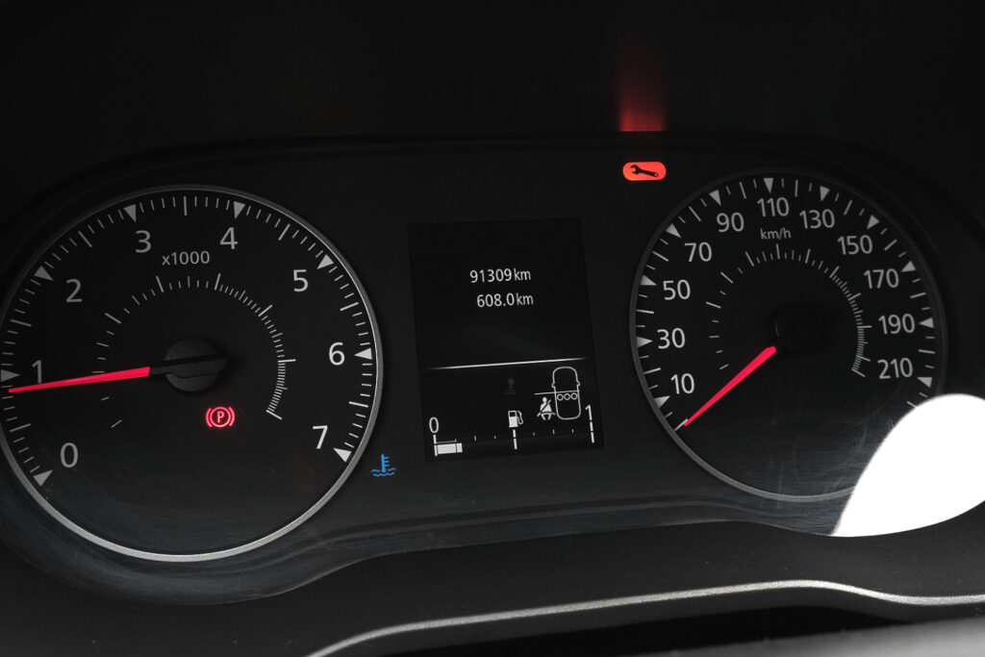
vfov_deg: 33.4
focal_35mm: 40
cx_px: 492
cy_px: 328
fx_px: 1095
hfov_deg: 48.5
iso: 2000
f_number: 9
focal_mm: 26.4
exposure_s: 1/125
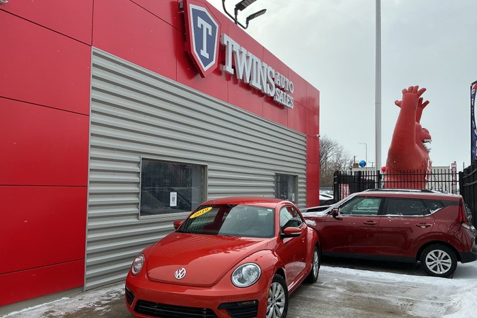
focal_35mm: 31
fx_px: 411
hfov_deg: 60.3
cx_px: 242
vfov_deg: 42.3
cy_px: 167
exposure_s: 1/613
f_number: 1.8
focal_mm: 3
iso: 25
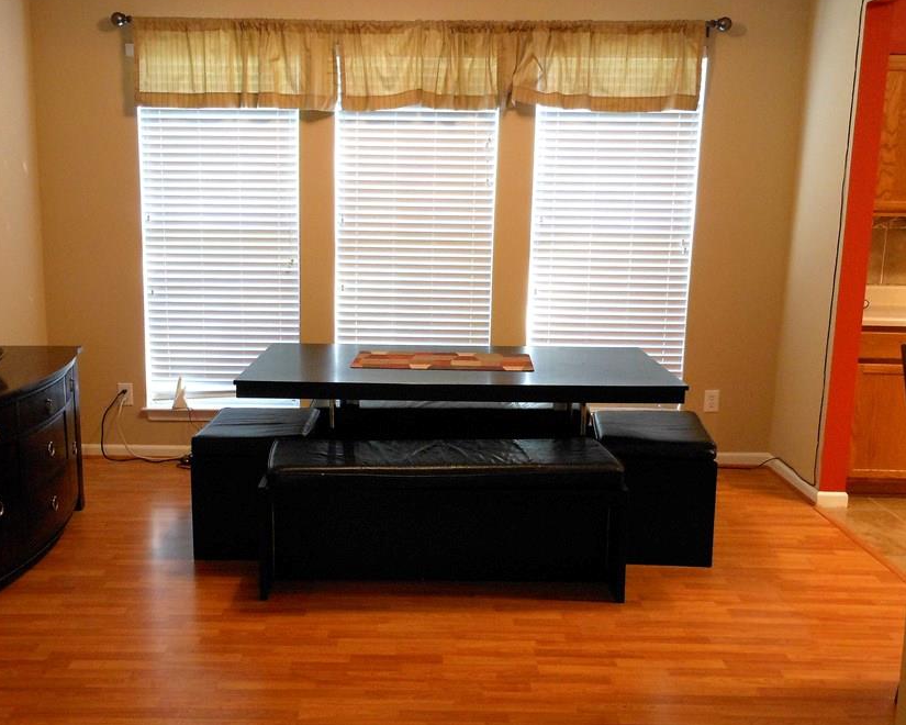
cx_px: 415
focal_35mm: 40
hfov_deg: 45.8
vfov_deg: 37.3
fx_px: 1073
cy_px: 406
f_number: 4
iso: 400
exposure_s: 1/10
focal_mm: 5.9
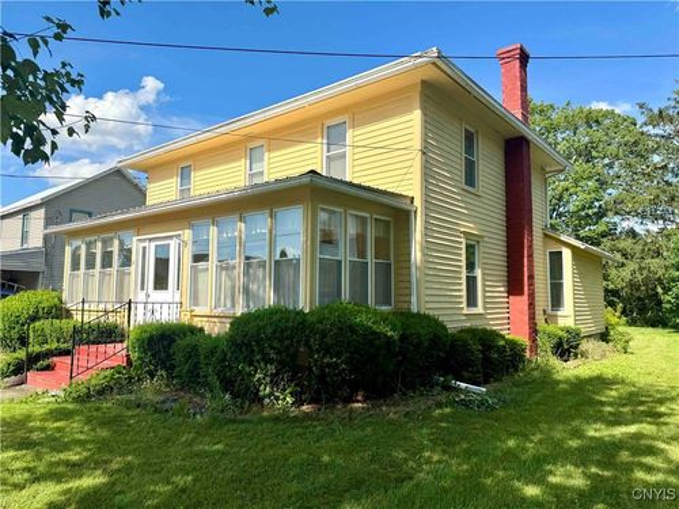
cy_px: 254
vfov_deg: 56.8
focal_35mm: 24
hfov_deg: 71.6
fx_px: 471
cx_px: 340
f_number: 1.78
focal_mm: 6.76
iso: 80
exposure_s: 1/2959
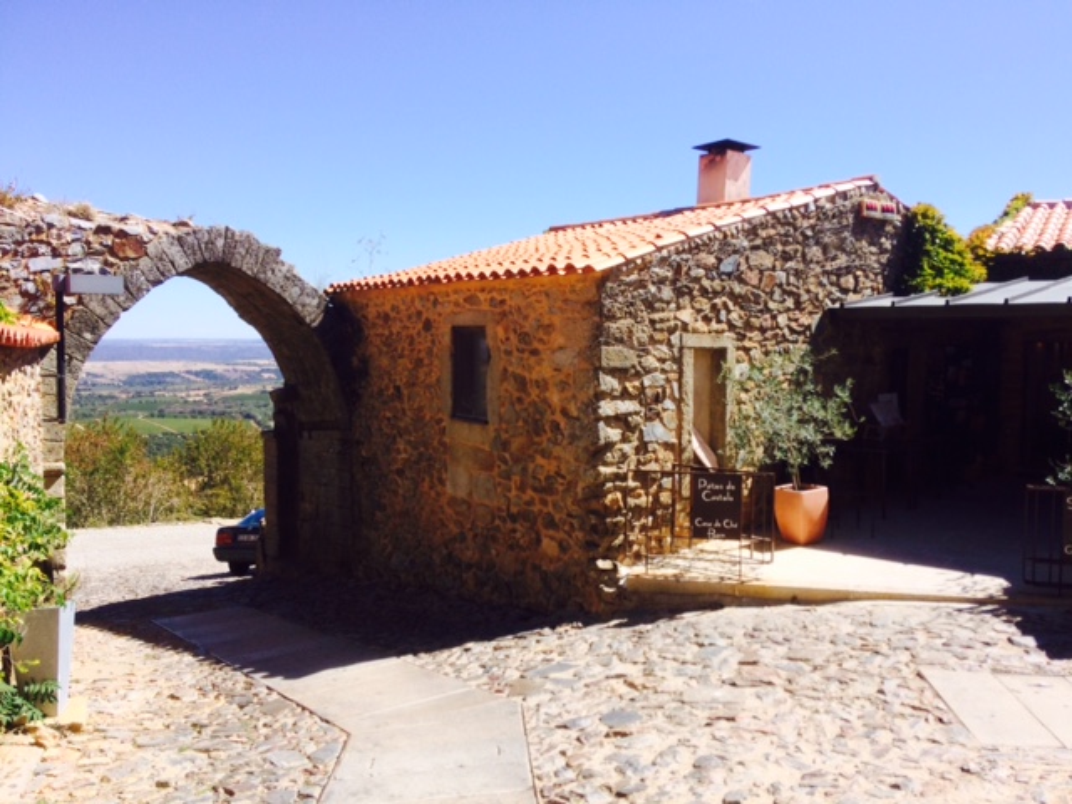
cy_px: 402
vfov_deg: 48.2
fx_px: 898
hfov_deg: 61.7
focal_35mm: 29
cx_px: 536
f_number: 2.2
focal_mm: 4.15
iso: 32
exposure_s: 1/1414
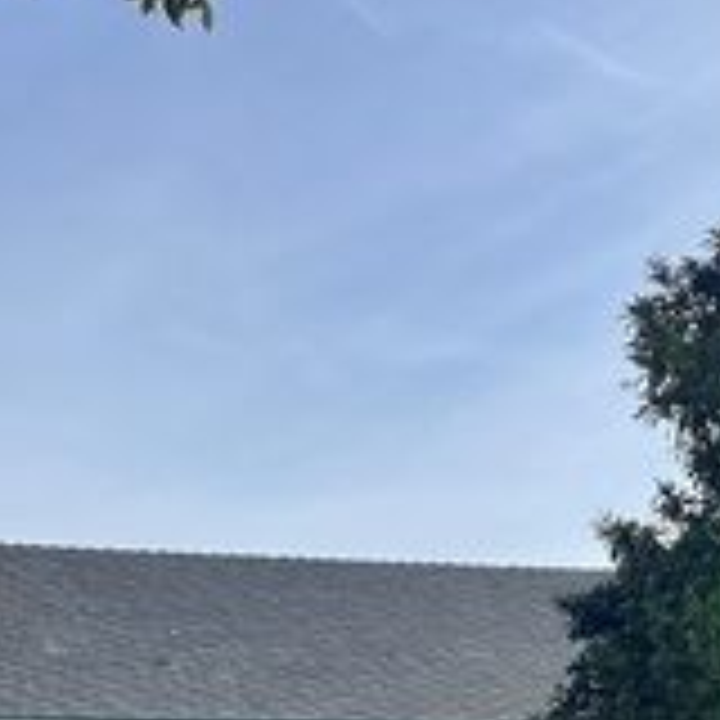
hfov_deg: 22.8
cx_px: 756
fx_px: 1694
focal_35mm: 72
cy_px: 736
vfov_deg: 22.9
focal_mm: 5.7
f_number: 1.5
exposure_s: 1/1751
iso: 50
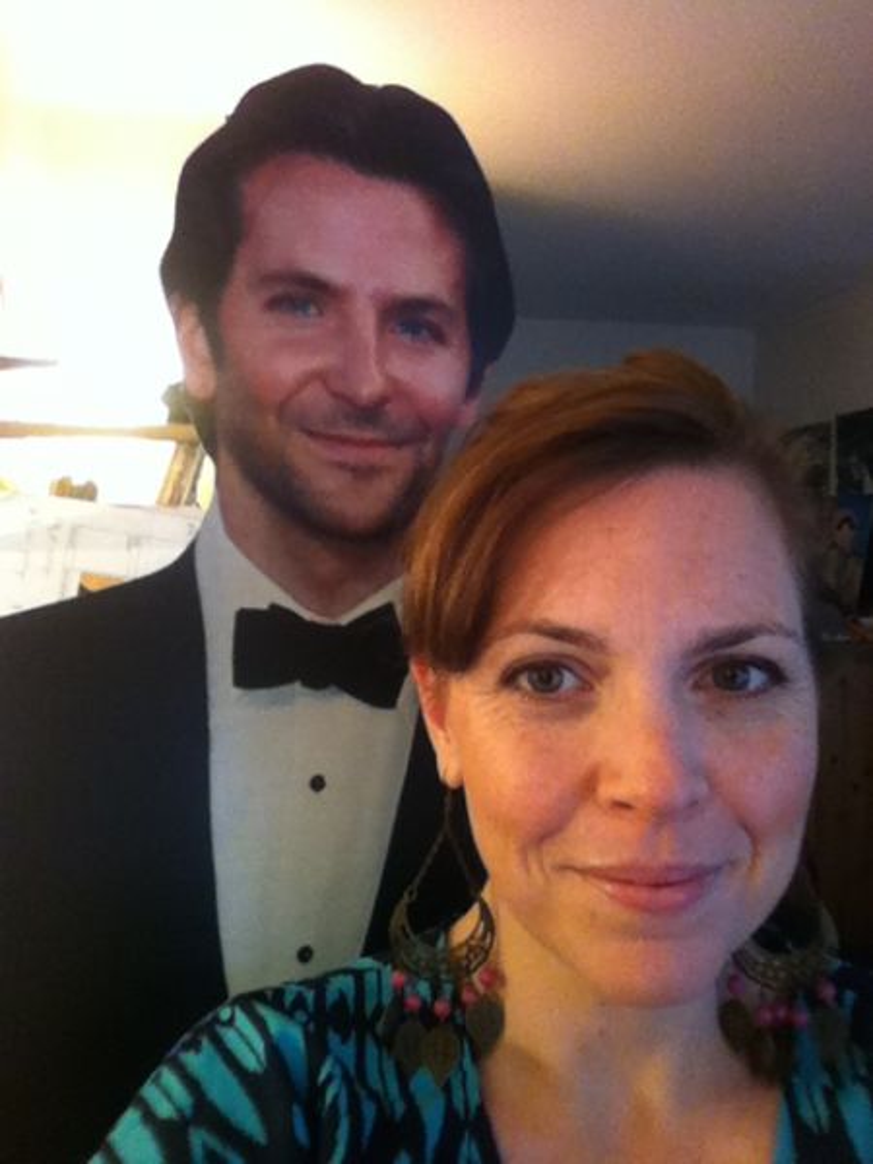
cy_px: 582
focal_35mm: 35
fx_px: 1177
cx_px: 436
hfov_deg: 40.7
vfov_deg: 52.6
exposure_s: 1/30
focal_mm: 3.85
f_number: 2.4
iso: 250
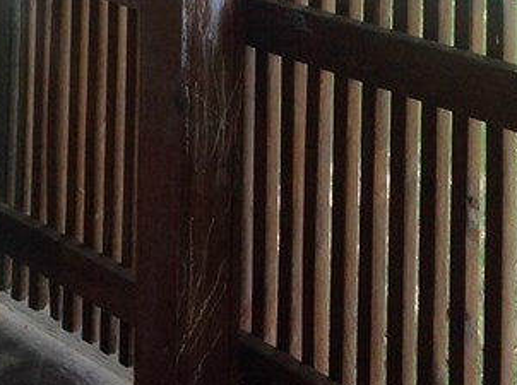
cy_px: -128
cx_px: 305
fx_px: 1773
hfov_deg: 16.6
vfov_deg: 12.0
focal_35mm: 119
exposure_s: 1/129
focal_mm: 4.28
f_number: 2.4
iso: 50
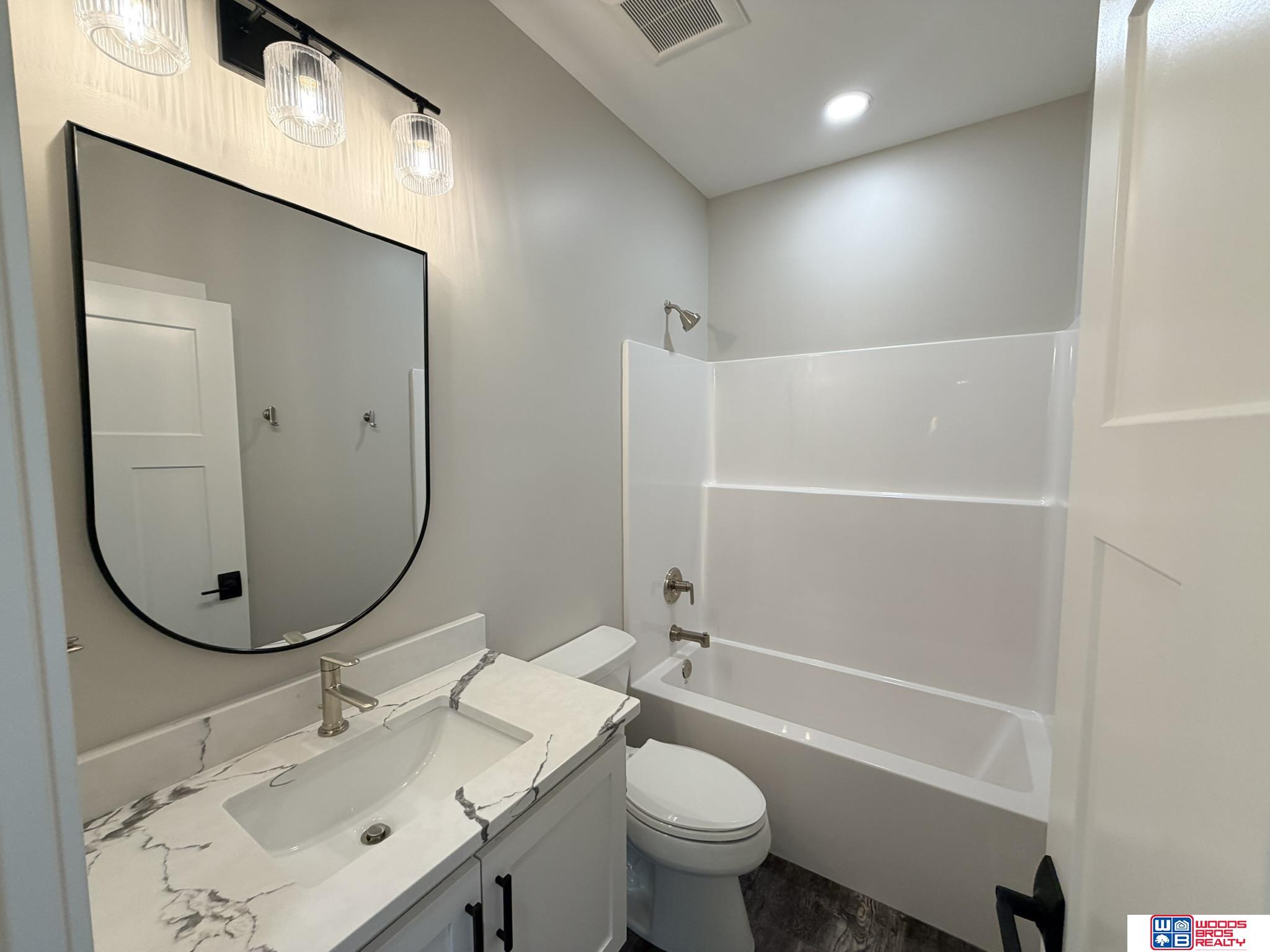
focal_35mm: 14
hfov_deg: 102.1
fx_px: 514
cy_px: 476
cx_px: 635
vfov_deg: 85.7
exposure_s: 1/120
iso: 125
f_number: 2.2
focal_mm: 2.22
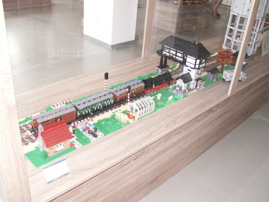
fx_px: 272
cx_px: 134
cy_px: 101
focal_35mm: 35
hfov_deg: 52.6
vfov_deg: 40.7
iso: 125
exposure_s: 1/60
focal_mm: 5.86
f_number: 2.8
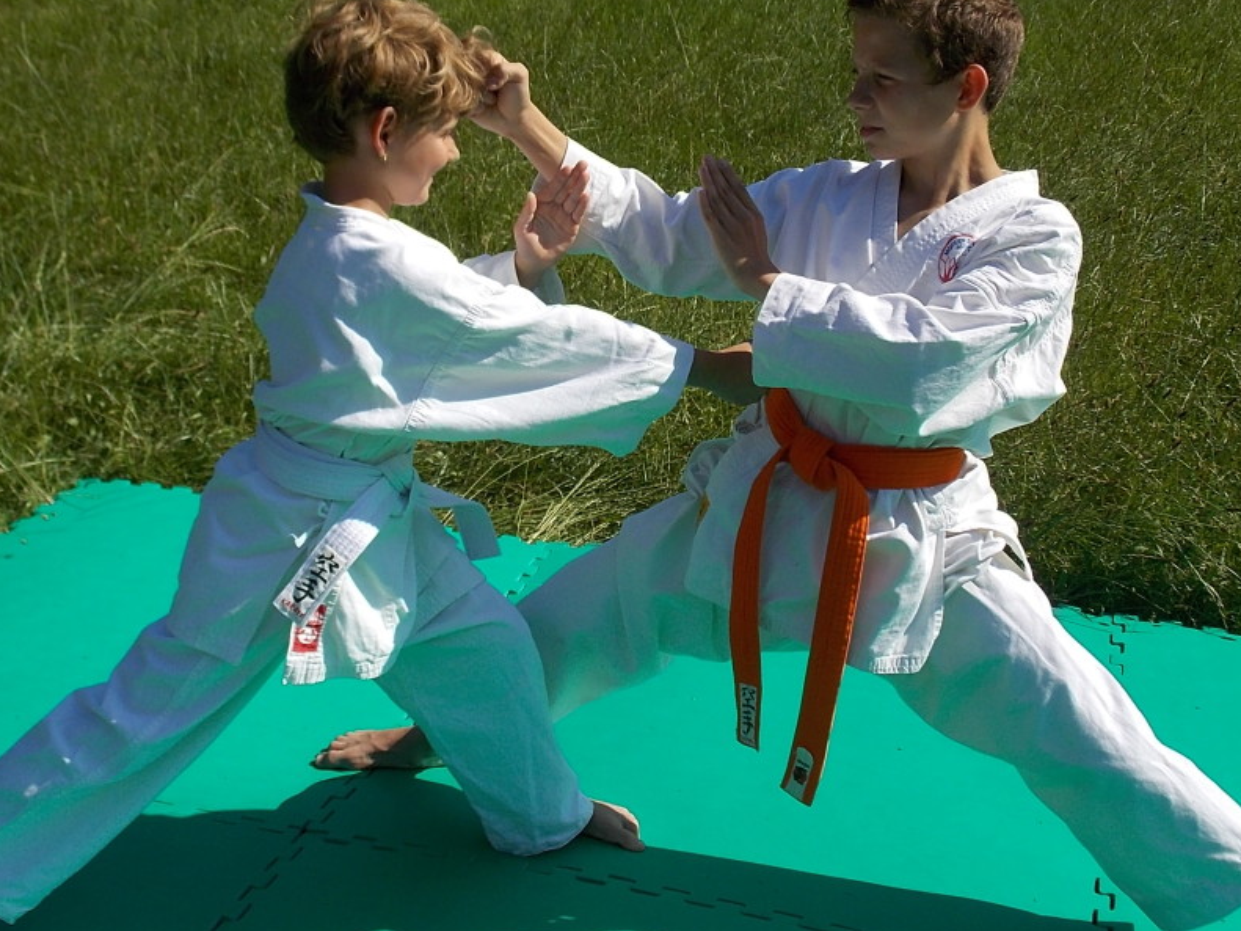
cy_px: 386
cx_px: 568
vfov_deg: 32.8
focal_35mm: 44
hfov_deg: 42.9
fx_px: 1577
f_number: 3.4
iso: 80
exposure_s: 1/1000
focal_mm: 6.1
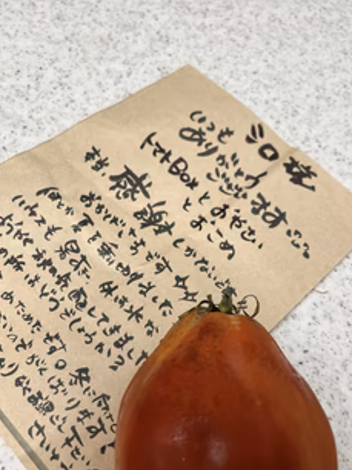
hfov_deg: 41.7
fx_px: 462
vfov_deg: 53.8
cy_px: 266
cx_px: 154
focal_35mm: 34
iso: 64
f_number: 1.6
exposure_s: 1/60
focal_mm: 5.1
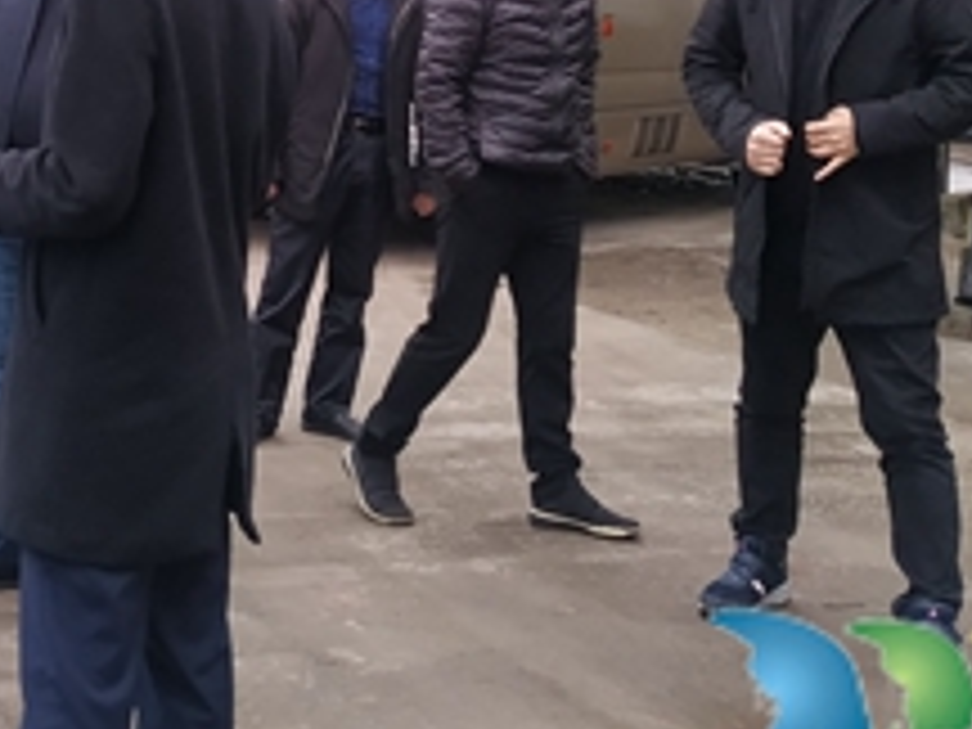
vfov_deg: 19.7
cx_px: 198
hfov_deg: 26.9
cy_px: -112
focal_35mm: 71
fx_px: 1994
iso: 250
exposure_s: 1/100
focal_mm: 3.94
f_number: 1.9
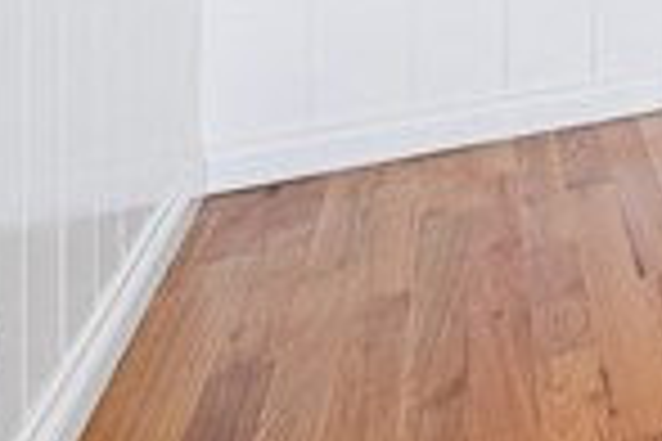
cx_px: 1338
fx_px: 1122
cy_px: -288
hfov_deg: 19.0
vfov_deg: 18.6
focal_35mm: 61
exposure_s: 1/15
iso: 250
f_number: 8
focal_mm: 14
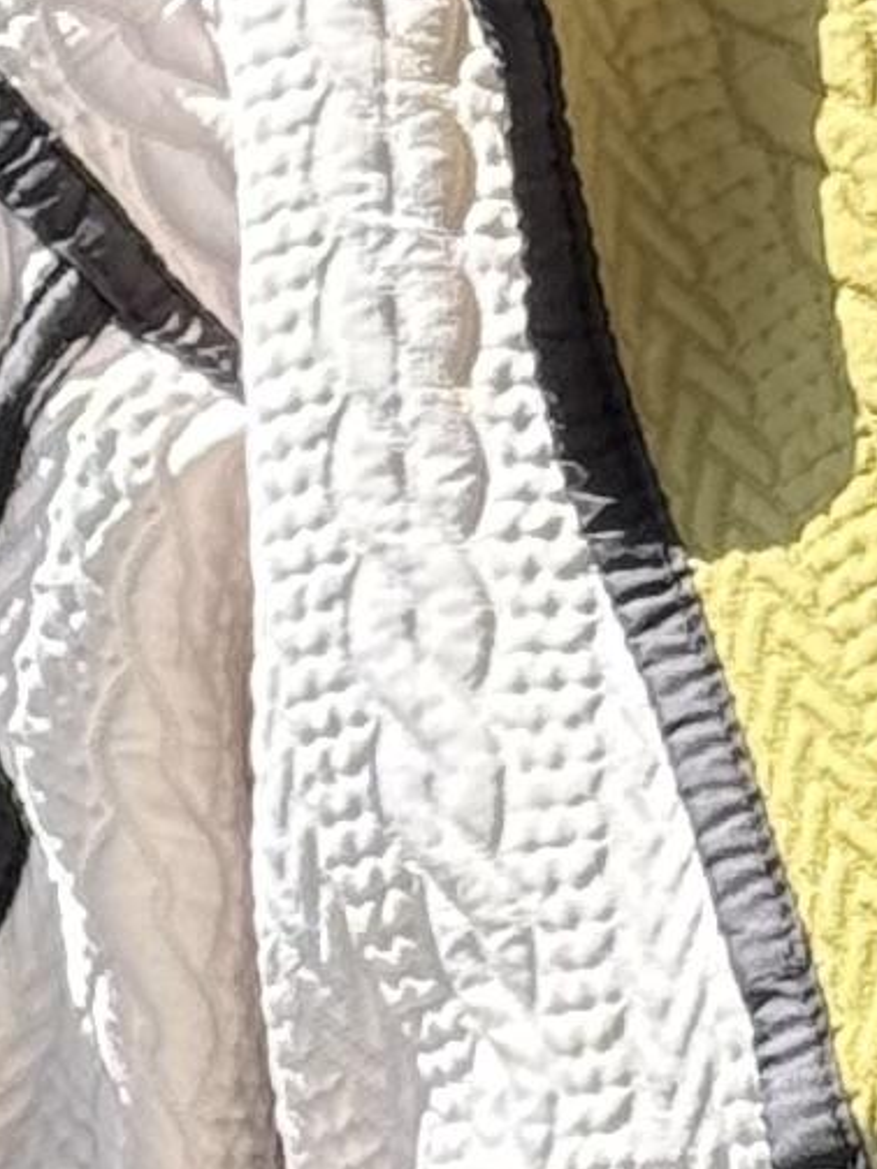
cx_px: 1738
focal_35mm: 384
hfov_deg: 3.8
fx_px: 12972
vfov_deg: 5.1
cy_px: 1229
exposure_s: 1/397
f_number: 1.78
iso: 64
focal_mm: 6.76
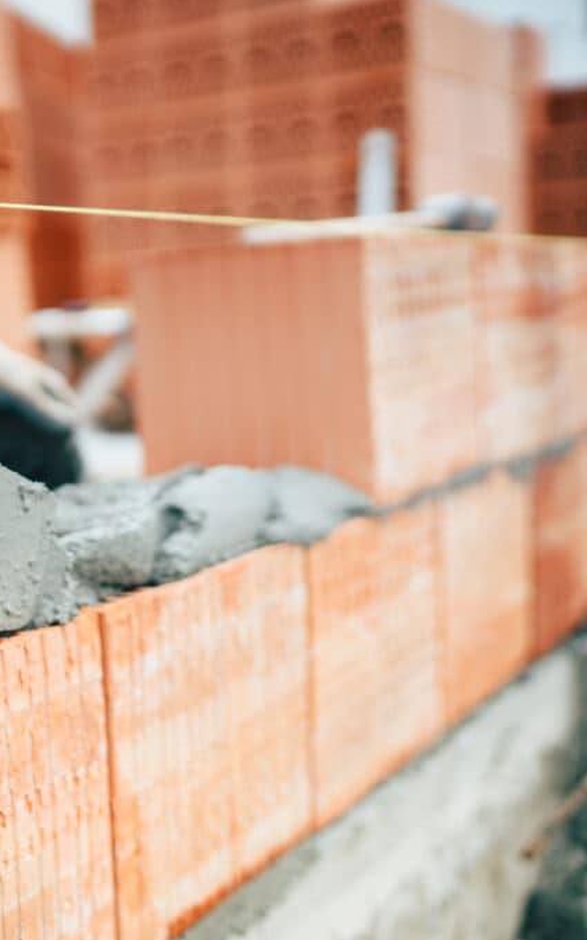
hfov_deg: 22.9
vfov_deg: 37.5
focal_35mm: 54
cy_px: 469
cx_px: -12
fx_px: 1382
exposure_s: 1/3200
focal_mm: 35
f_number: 1.7
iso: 160
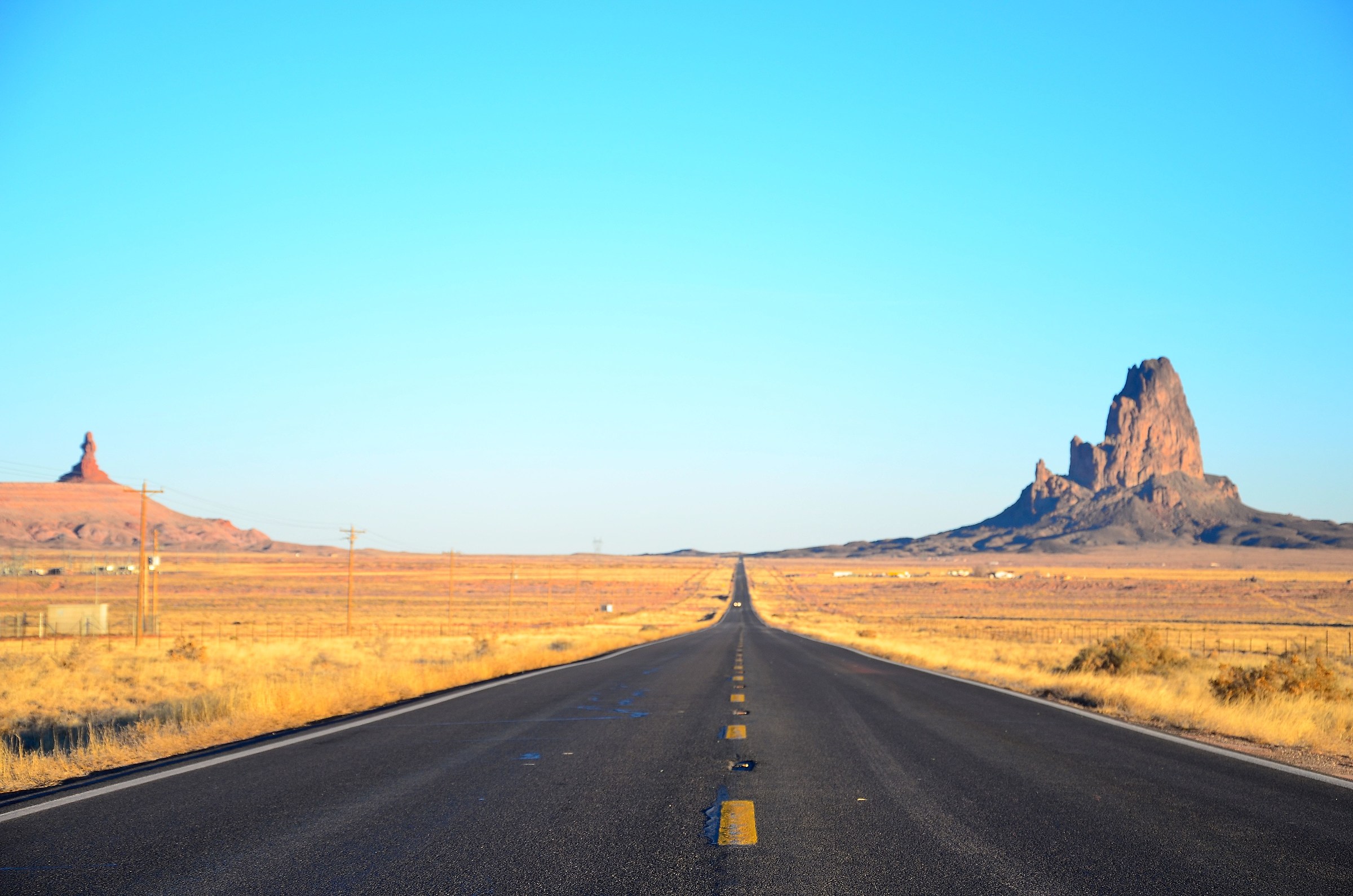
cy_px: 448
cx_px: 676
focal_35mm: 87
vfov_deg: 15.6
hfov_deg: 23.4
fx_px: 3263
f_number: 5
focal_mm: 58
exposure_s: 1/200
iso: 100
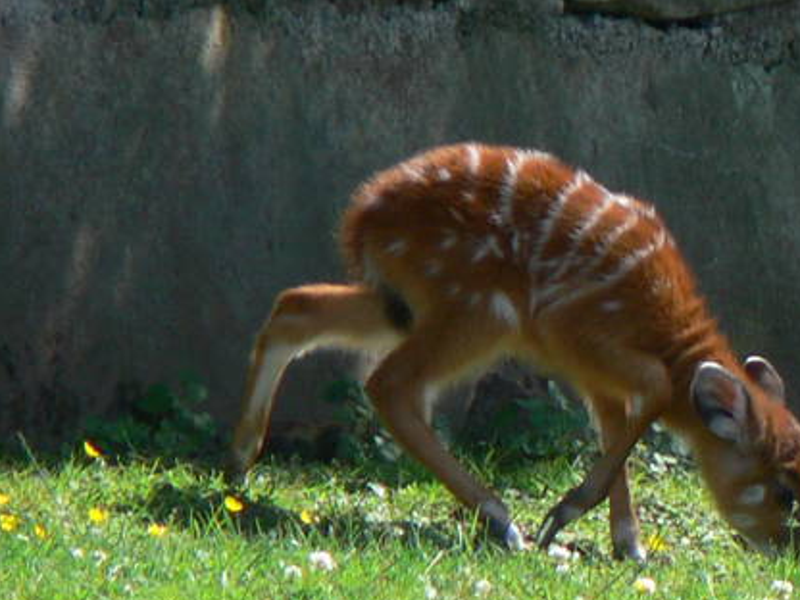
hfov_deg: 1.2
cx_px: 1102
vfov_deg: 0.9
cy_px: 442
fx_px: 37301
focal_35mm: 1614
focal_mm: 88.8
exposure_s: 1/160
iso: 80
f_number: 5.6
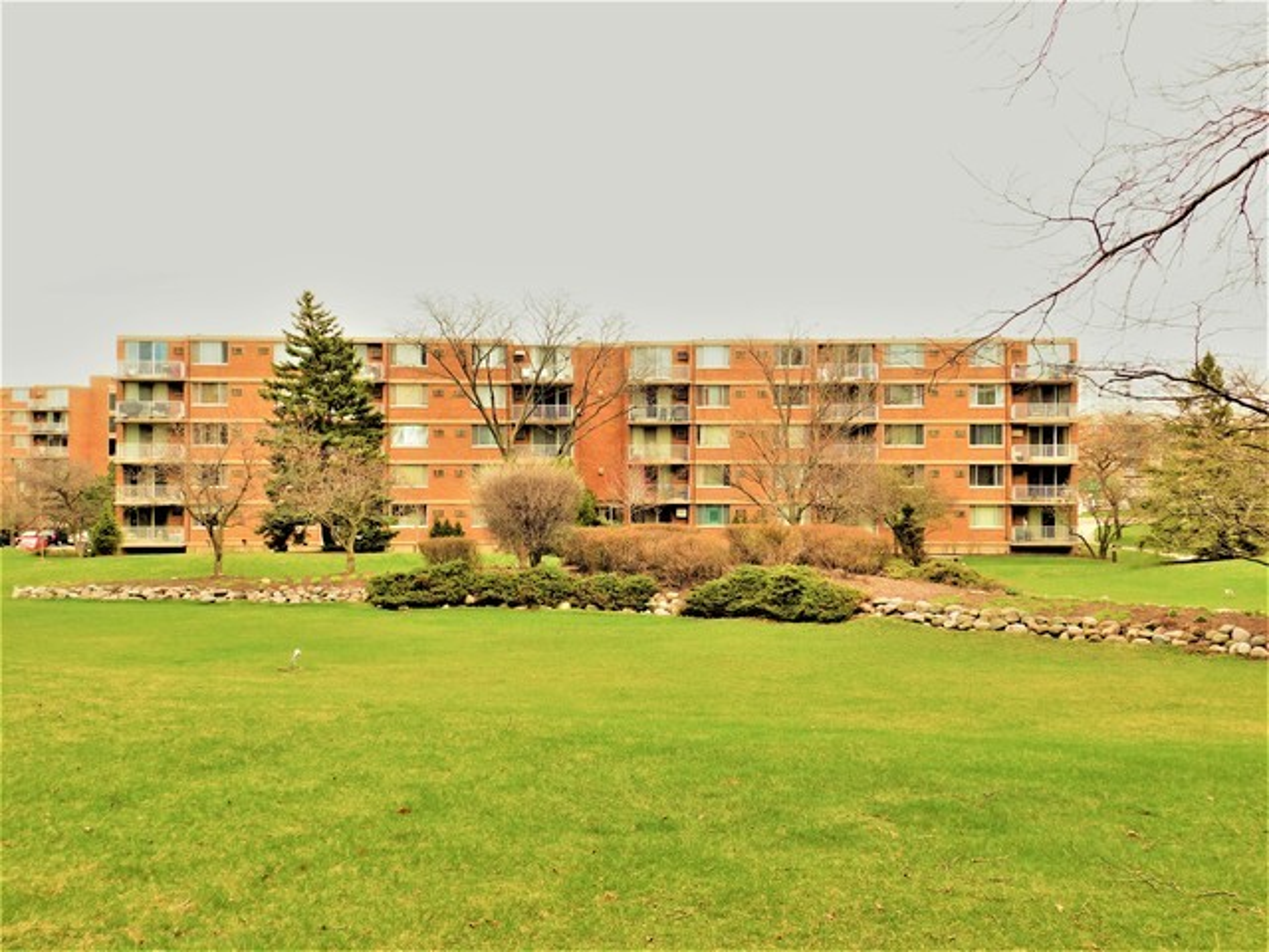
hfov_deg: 51.4
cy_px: 476
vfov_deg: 39.7
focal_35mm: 36
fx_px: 1320
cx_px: 634
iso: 125
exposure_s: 1/160
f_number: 3.5
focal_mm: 6.3
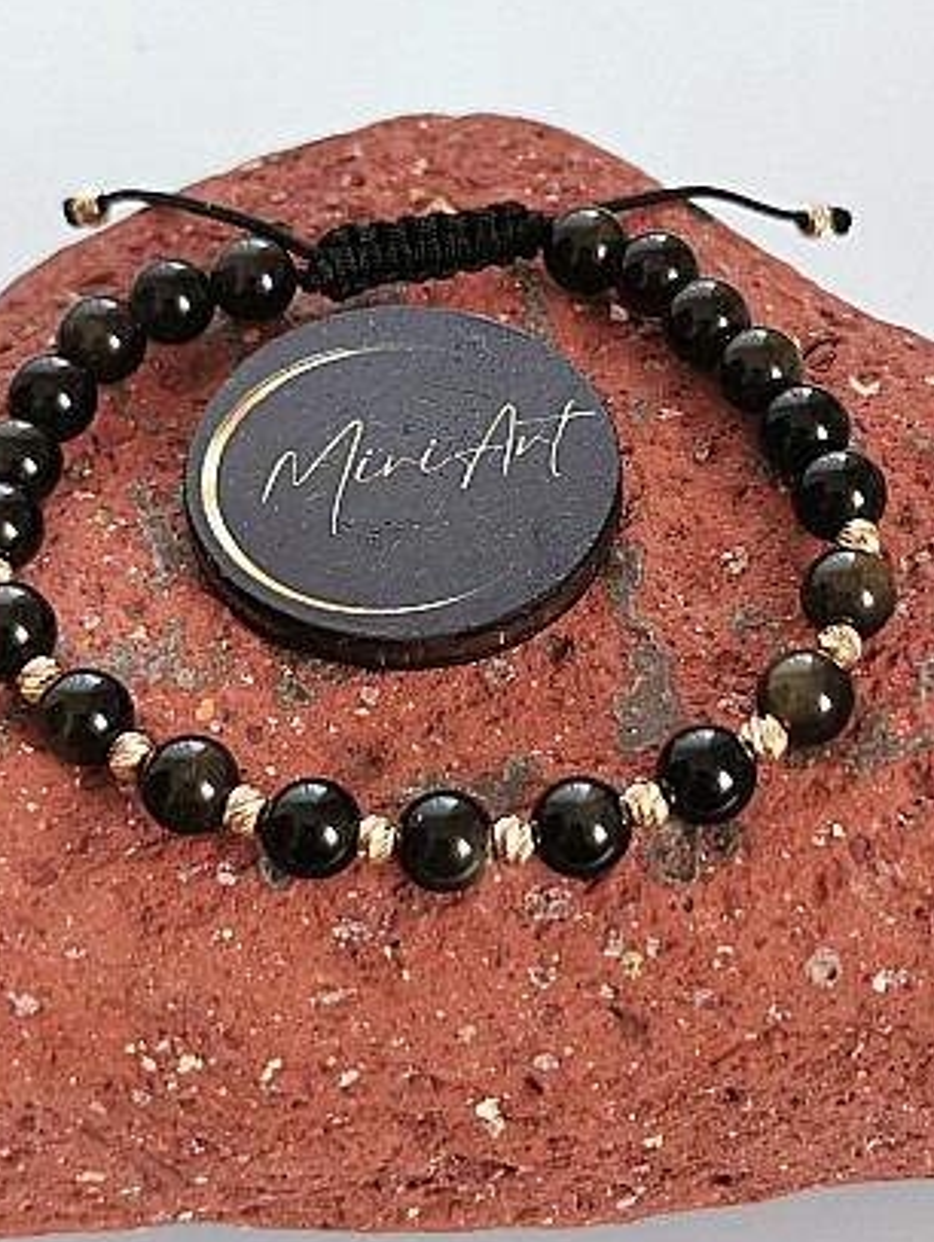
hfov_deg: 20.2
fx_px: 2622
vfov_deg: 26.6
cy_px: 571
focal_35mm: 73
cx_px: 476
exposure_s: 1/50
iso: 160
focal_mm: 5.56
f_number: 1.6
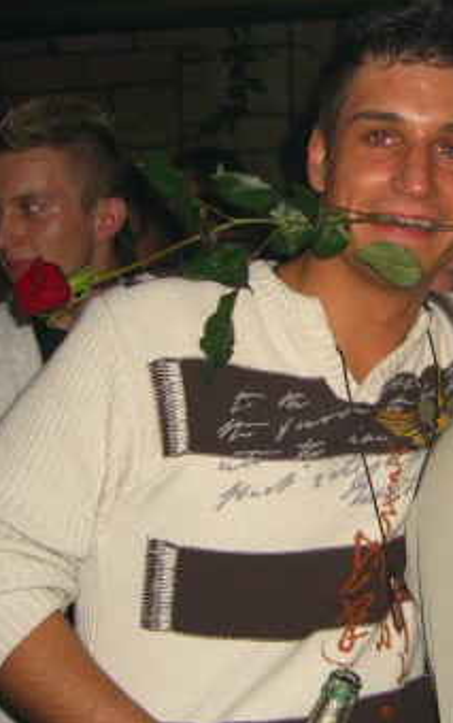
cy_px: 370
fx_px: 1400
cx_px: 464
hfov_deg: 17.9
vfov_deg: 29.0
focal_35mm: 71
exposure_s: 1/60
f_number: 2.8
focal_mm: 7.9
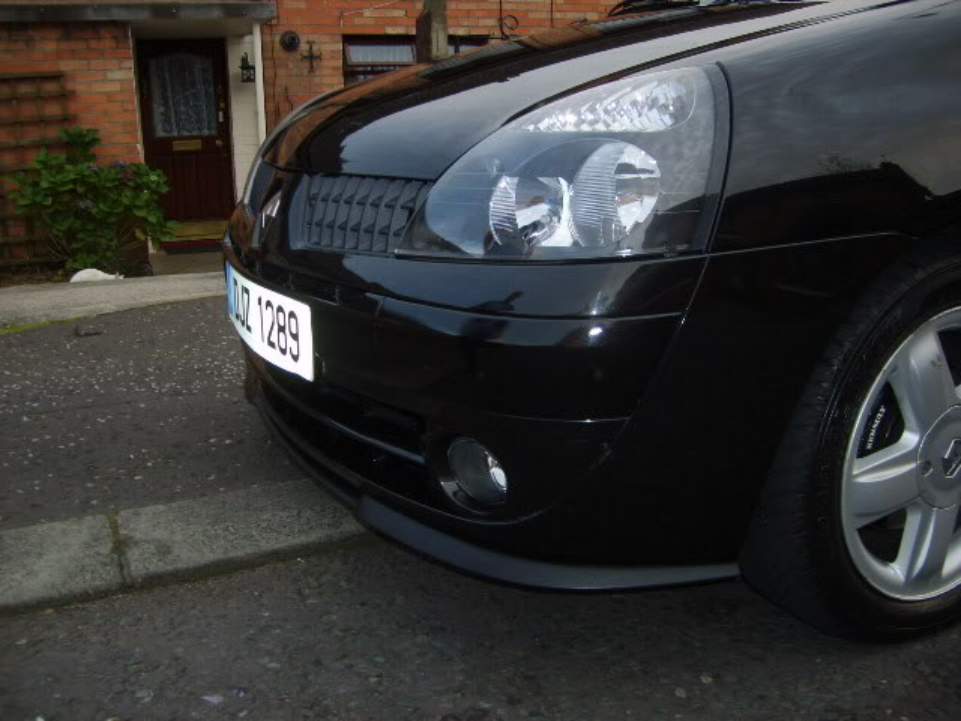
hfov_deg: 52.6
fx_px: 972
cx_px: 480
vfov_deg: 40.7
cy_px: 360
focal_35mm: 35
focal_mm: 5.8
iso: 100
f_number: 2.8
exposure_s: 1/45
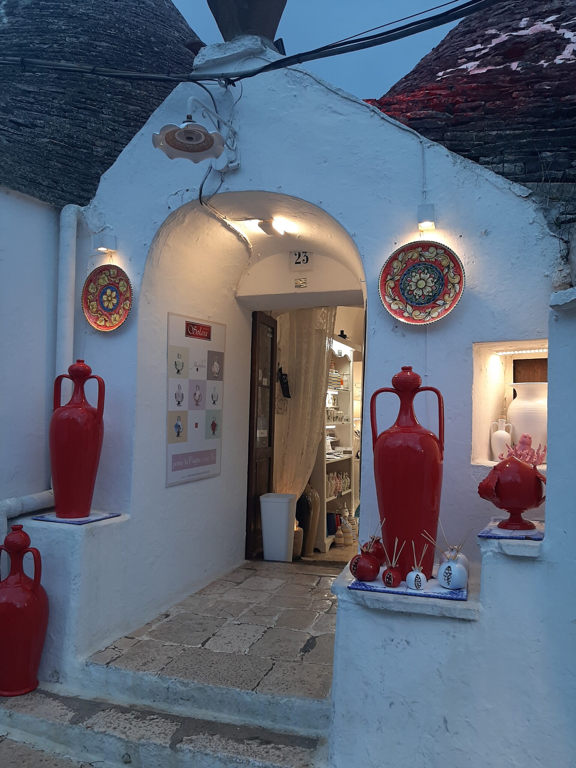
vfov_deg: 65.3
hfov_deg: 51.4
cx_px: 288
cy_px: 384
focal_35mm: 27
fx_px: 599
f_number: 1.7
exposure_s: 1/100
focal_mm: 3.93
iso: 50
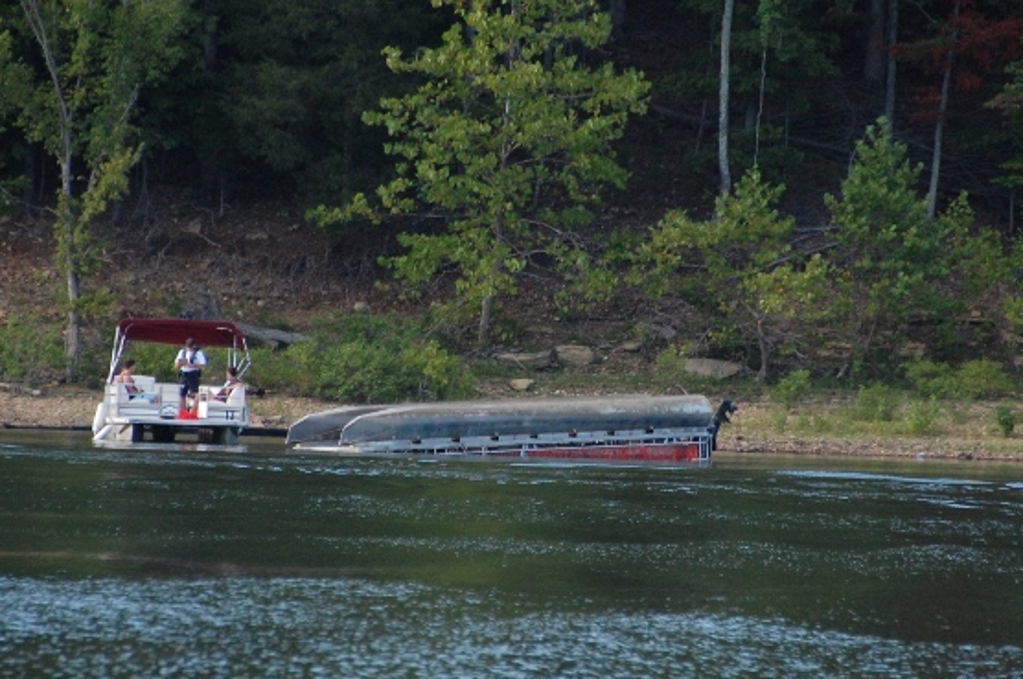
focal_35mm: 432
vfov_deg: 3.2
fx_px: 12258
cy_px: 386
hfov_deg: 4.8
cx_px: 532
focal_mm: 200
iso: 800
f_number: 5.6
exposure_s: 1/500
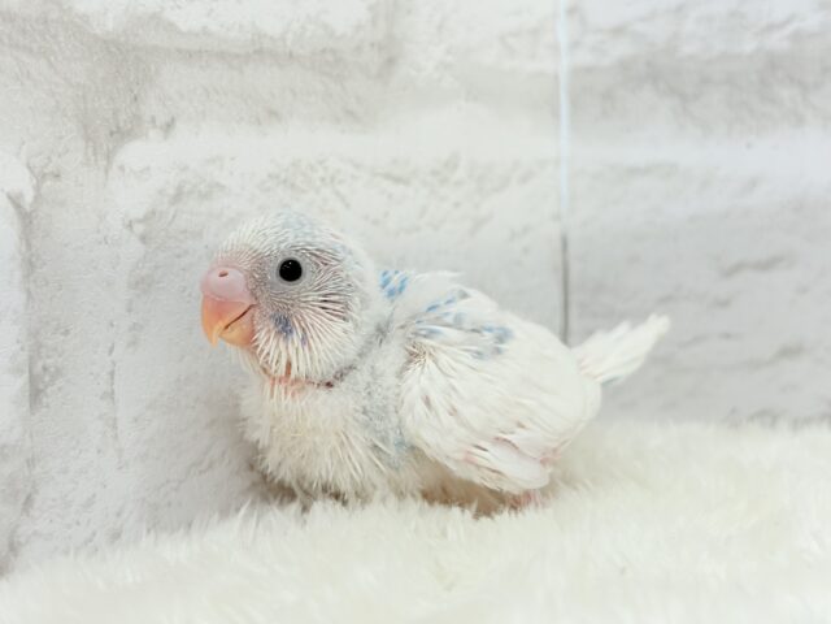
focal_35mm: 52
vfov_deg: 28.0
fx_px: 1248
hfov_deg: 36.8
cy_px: 312
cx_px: 416
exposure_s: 1/50
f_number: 1.6
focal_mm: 5.96
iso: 32
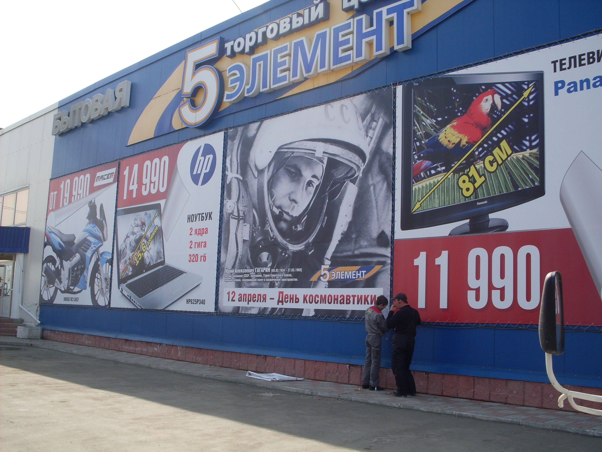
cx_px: 301
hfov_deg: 49.0
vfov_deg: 37.7
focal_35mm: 38
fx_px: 661
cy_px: 226
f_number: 8.4
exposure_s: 1/125
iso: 80
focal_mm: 6.3
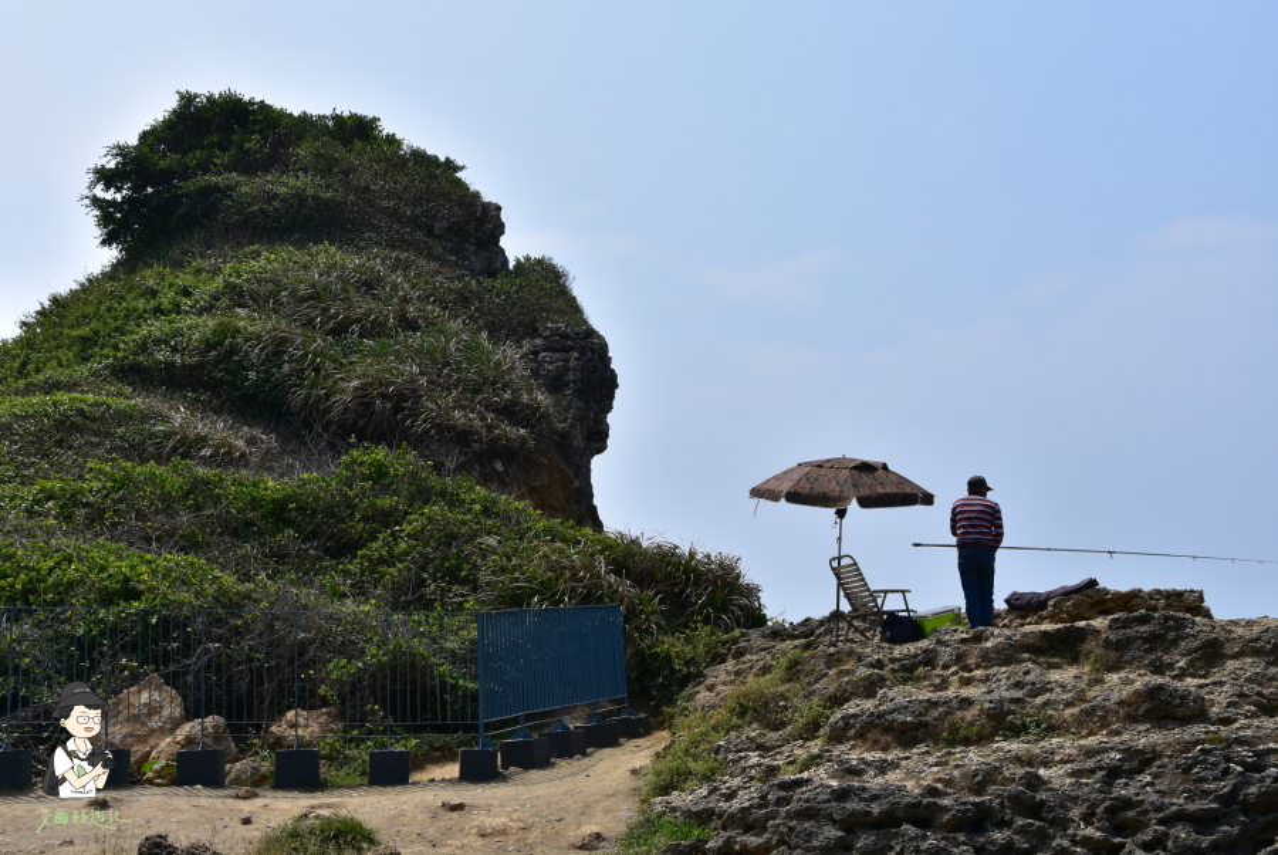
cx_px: 639
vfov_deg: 29.0
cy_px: 428
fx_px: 1652
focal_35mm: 46
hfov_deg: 42.3
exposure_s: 1/250
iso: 100
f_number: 10
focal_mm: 31
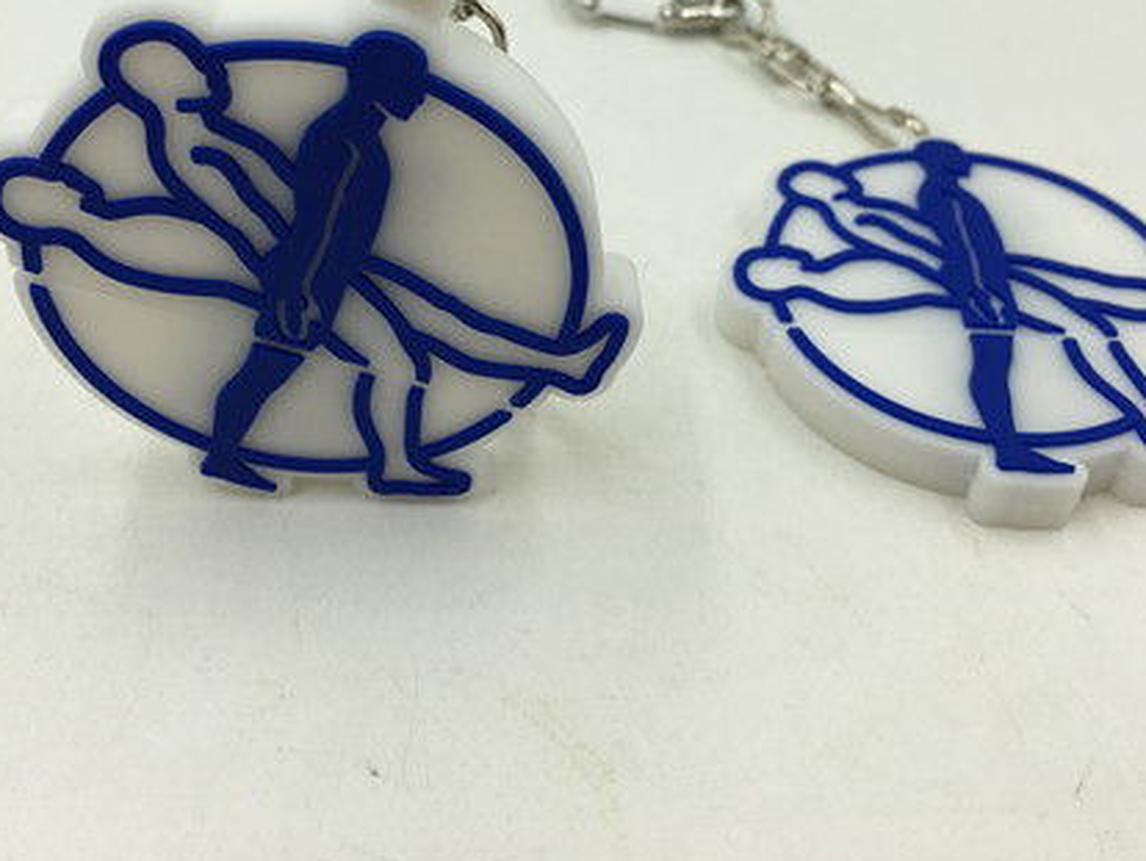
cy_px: 257
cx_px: 573
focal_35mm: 42
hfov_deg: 44.8
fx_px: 1391
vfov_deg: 33.9
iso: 25
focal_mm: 4.15
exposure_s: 1/490
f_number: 2.2
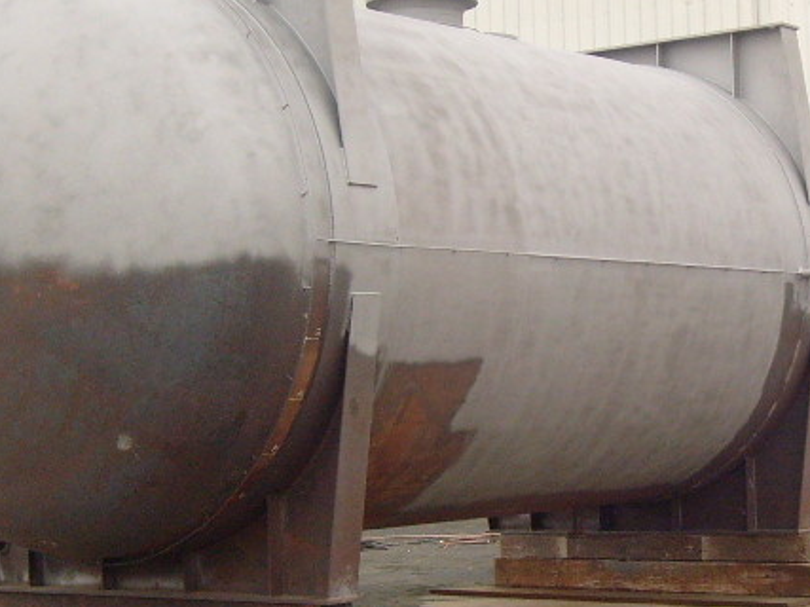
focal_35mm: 84
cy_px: 362
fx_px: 1965
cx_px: 687
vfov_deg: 17.5
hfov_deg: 22.9
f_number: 7.1
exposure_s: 1/250
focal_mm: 5.8
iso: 160
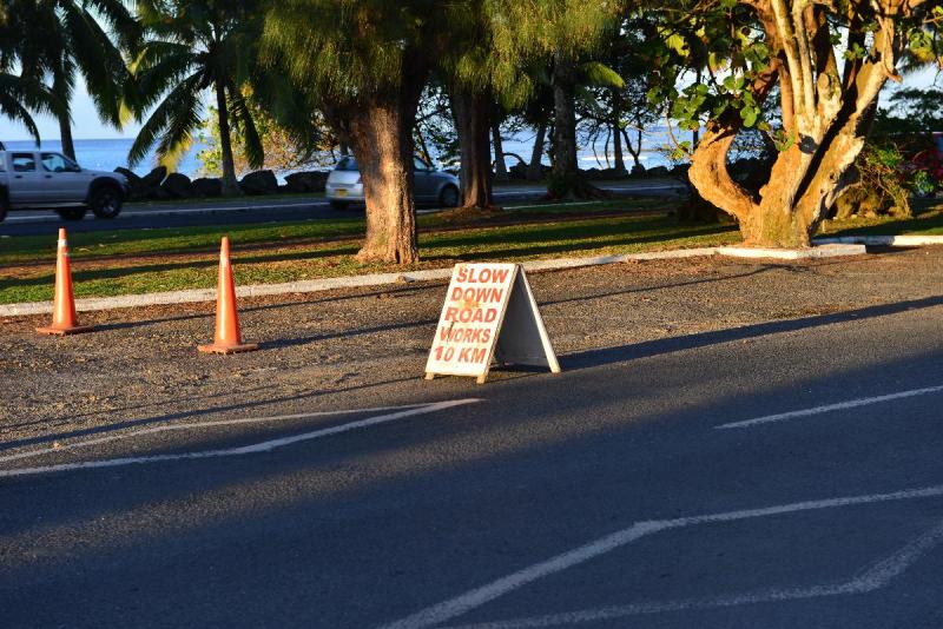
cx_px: 472
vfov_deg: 19.5
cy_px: 314
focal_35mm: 70
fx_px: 1834
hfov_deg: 28.8
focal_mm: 70
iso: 200
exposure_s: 1/160
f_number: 6.3
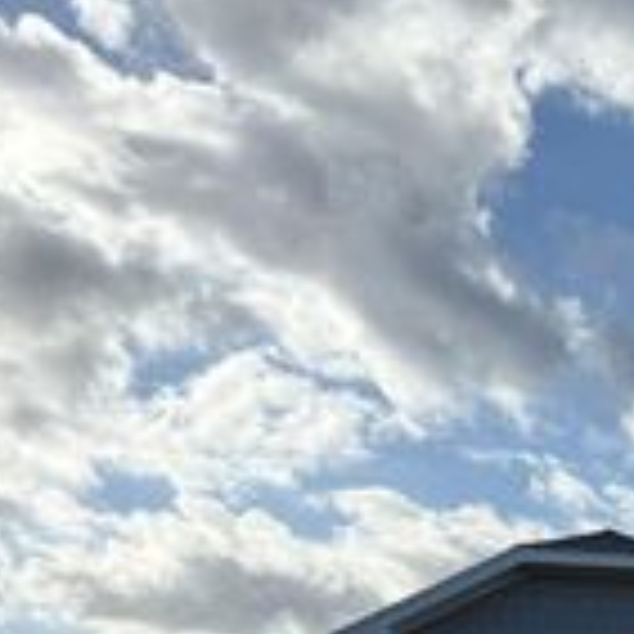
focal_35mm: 75
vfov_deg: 21.9
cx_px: 1093
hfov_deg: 18.7
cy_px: 686
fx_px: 1554
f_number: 1.78
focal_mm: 6.76
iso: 100
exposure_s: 1/7353
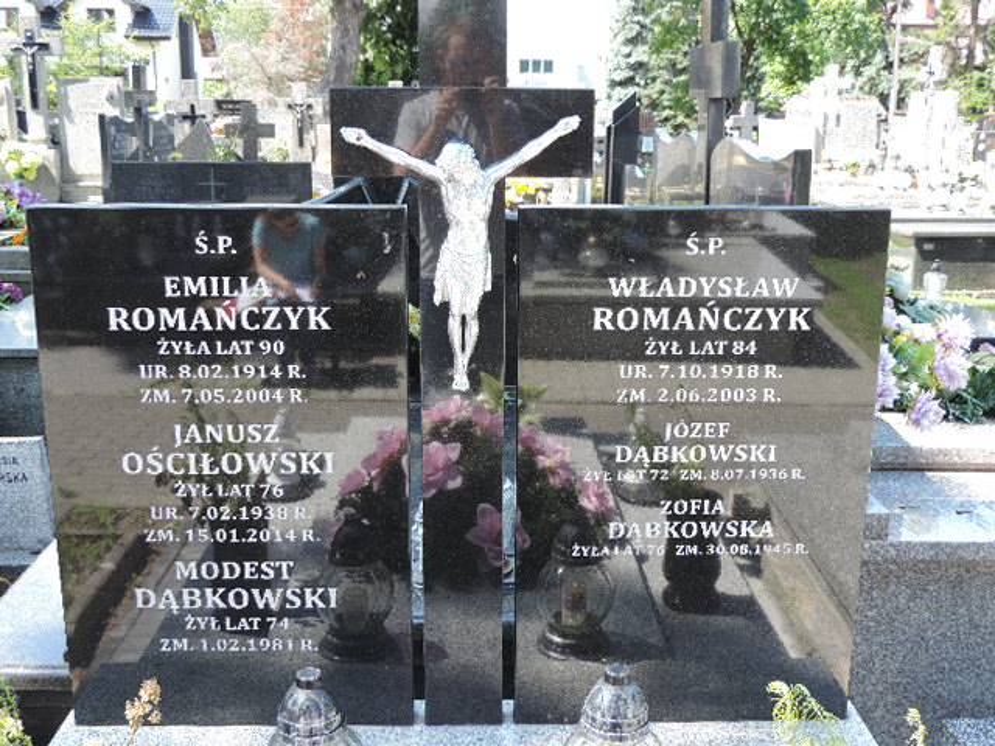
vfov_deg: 36.0
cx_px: 498
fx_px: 1150
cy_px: 373
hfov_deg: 46.8
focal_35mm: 40
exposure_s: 1/80
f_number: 3.3
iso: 80
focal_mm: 7.1
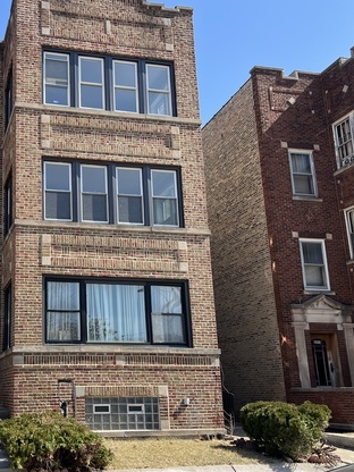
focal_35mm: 40
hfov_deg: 34.6
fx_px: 545
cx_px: 58
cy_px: 255
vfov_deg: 46.8
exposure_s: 1/1934
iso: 50
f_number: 1.5
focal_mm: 5.7
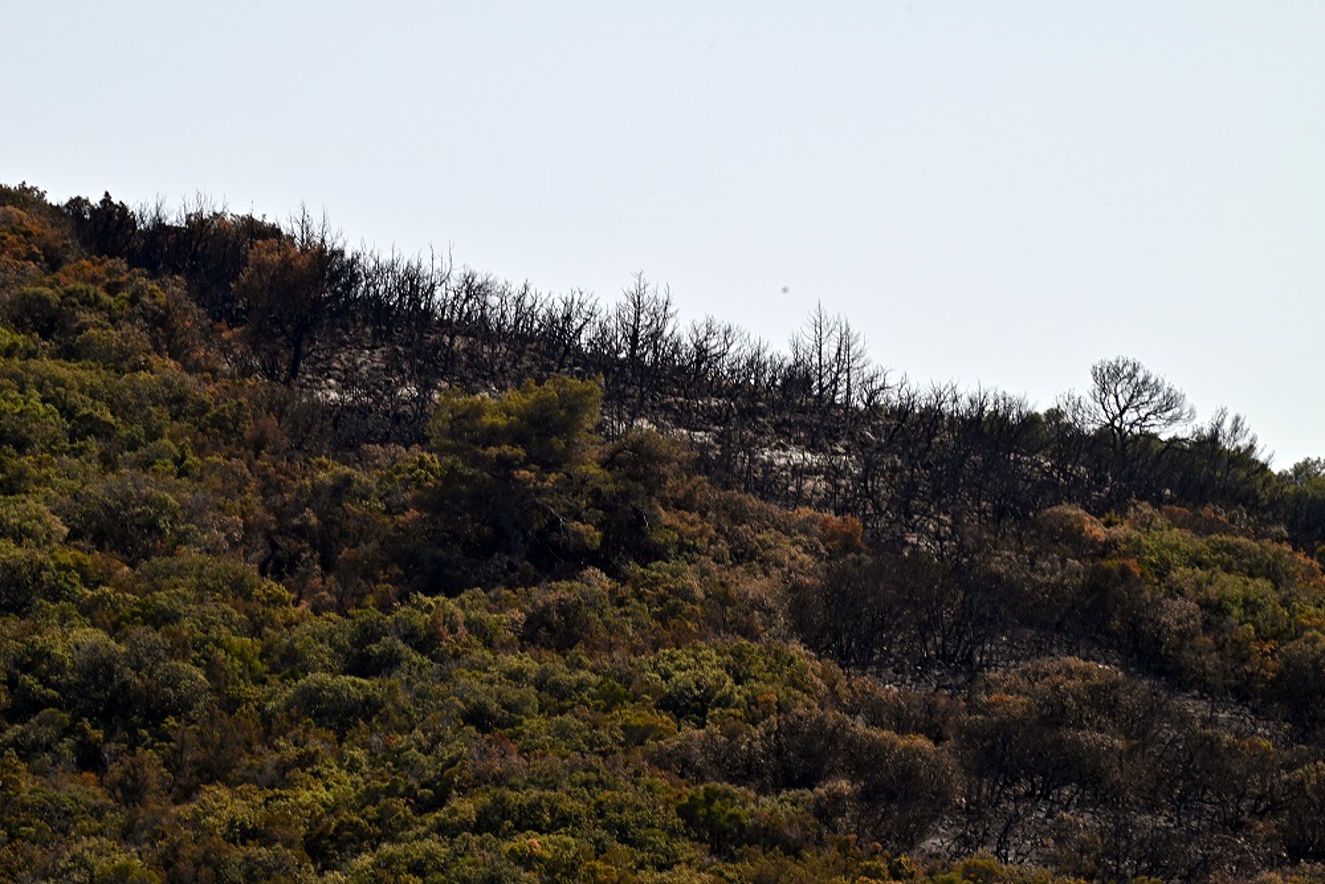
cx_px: 662
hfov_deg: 6.9
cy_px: 442
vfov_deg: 4.6
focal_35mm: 300
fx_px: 11043
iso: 250
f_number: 16
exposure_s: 1/320
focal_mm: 300
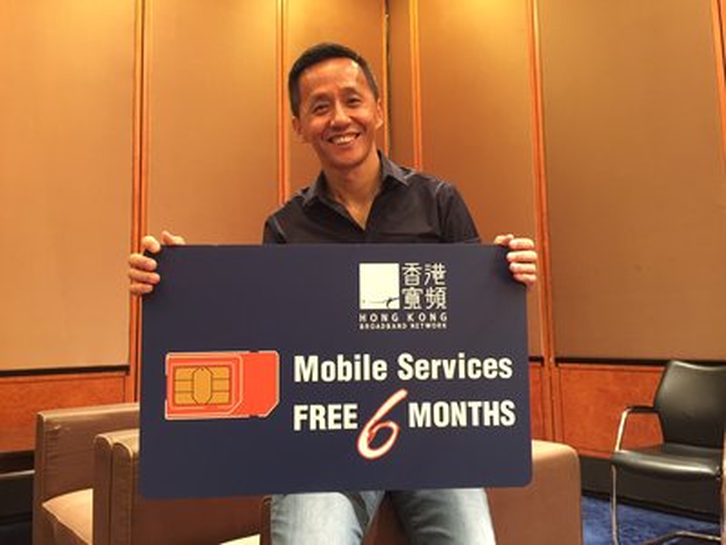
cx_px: 363
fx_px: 608
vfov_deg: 48.2
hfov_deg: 61.7
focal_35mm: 29
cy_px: 272
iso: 200
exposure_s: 1/8
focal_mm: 4.15
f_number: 2.2
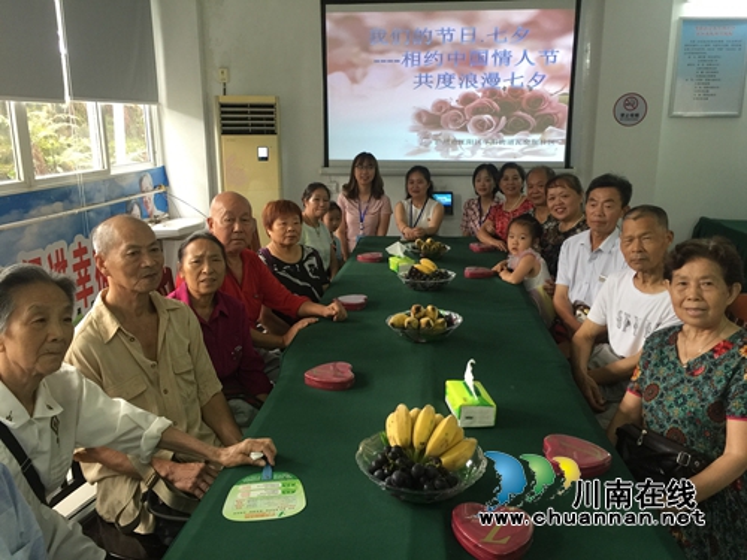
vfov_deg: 48.2
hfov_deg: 61.7
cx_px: 374
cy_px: 280
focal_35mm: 29
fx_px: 626
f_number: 2.2
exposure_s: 1/17
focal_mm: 4.15
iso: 50
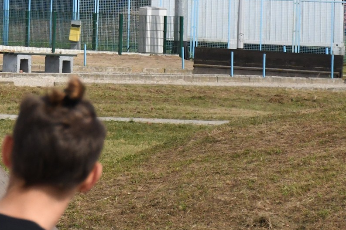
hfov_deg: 7.4
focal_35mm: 274
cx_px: -171
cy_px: -85
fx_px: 2632
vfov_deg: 5.0
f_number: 4.8
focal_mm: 52
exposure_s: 1/8000
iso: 1100
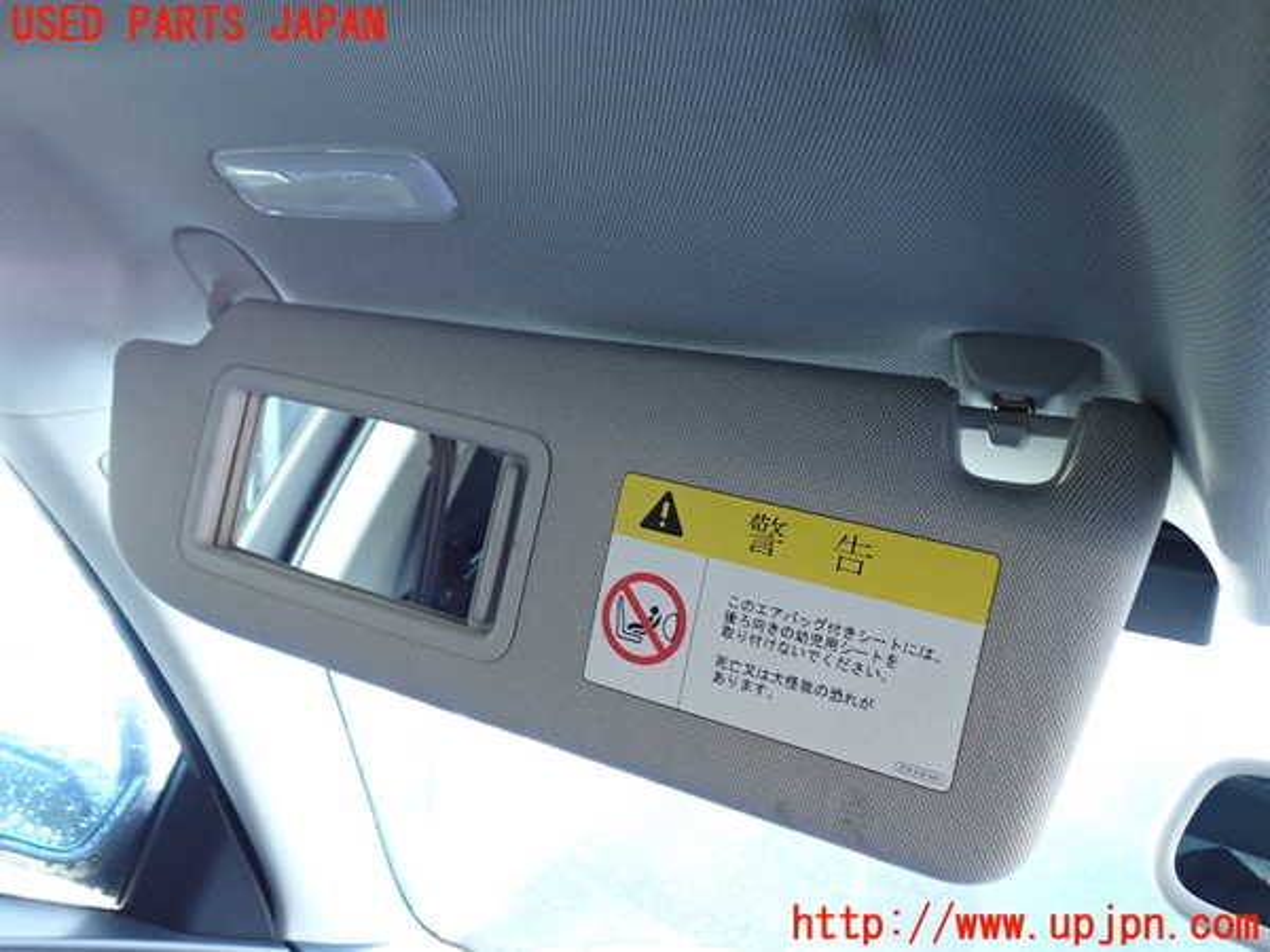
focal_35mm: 30
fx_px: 1101
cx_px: 635
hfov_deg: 60.0
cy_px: 476
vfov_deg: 46.8
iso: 320
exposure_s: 1/30
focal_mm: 5.4
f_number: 2.3
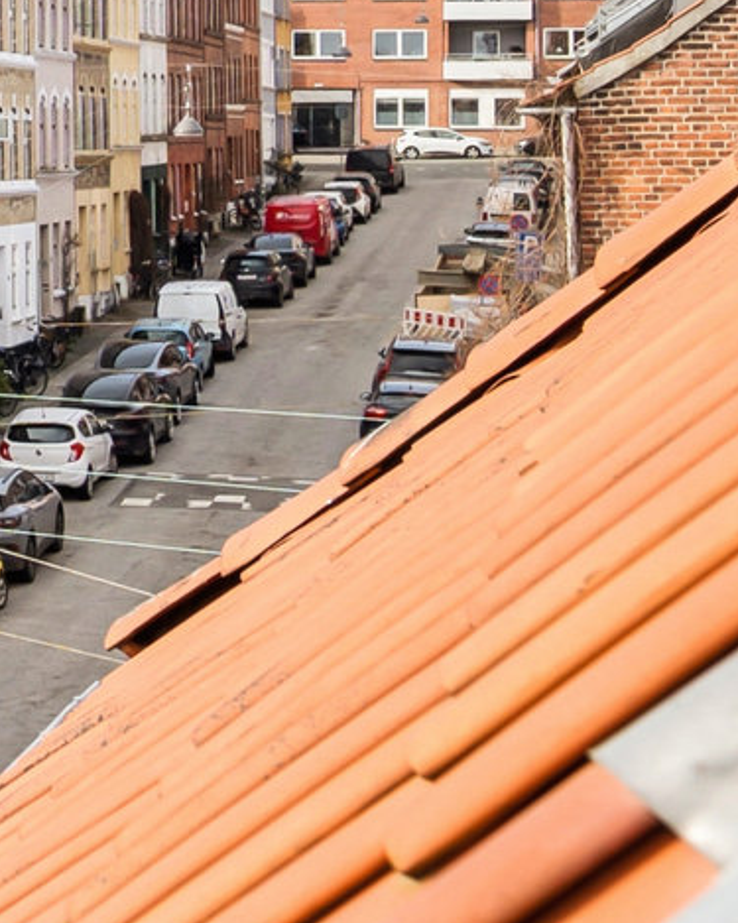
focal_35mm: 111
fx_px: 3032
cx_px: -953
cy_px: 98
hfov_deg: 11.7
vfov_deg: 17.1
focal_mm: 18.5
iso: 50
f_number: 5.6
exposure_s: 1/125
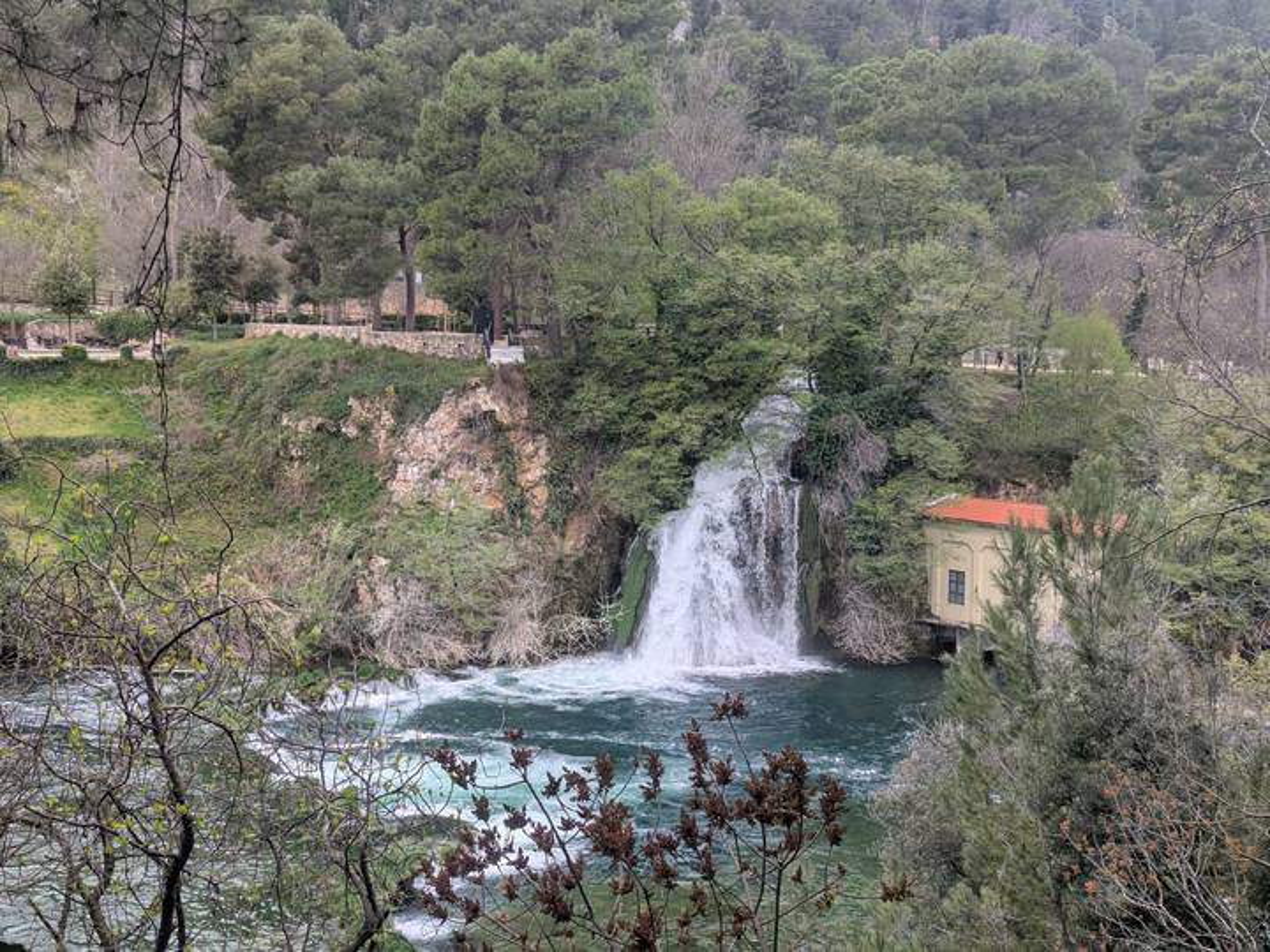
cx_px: 635
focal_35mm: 48
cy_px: 476
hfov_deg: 39.7
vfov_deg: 30.3
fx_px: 1761
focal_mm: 6.81
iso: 47
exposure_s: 1/612
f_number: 1.85
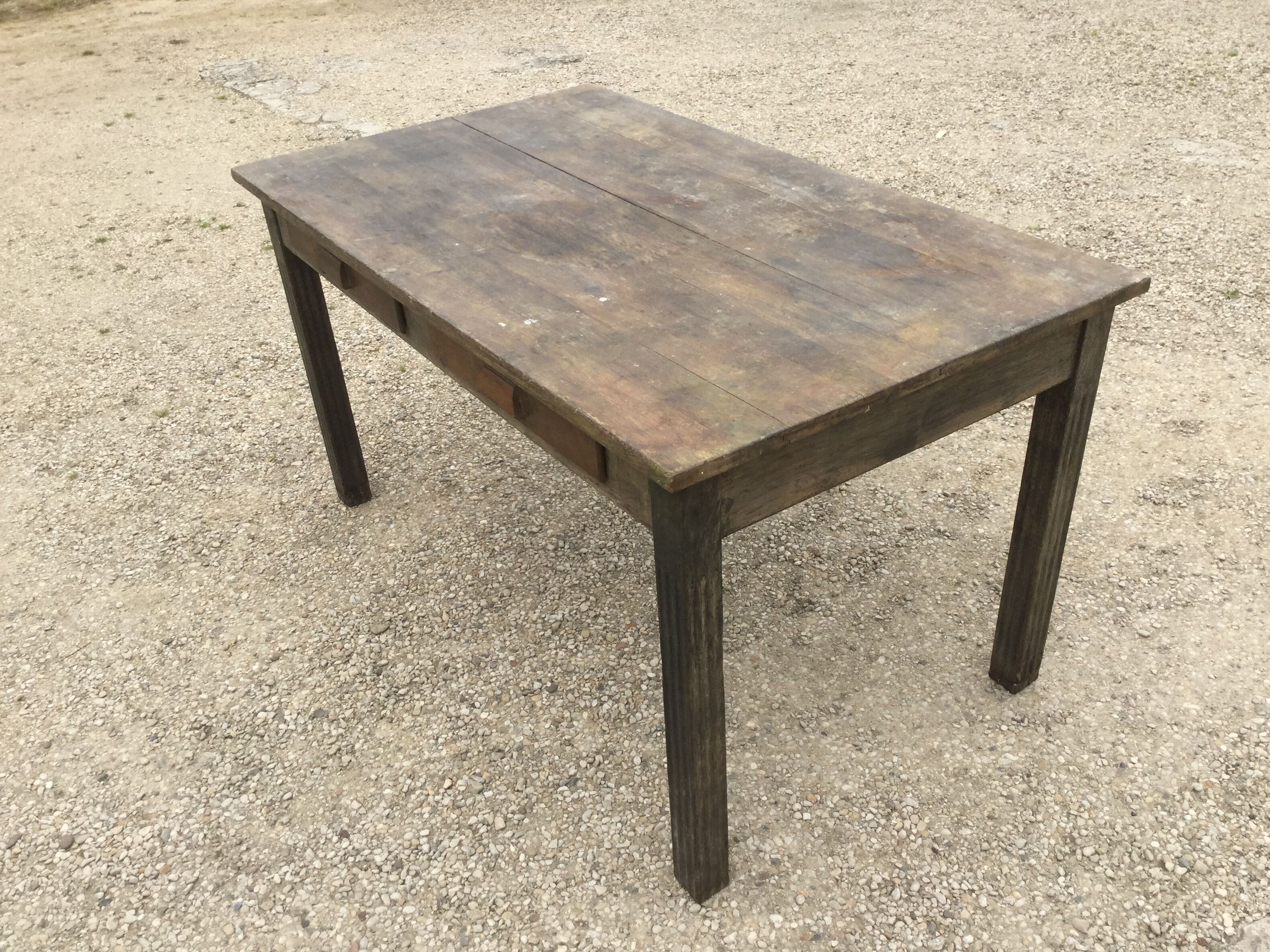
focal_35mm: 32
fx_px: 1174
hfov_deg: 56.8
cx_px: 652
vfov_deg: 44.2
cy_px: 482
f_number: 2.4
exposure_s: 1/543
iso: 25
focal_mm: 3.3
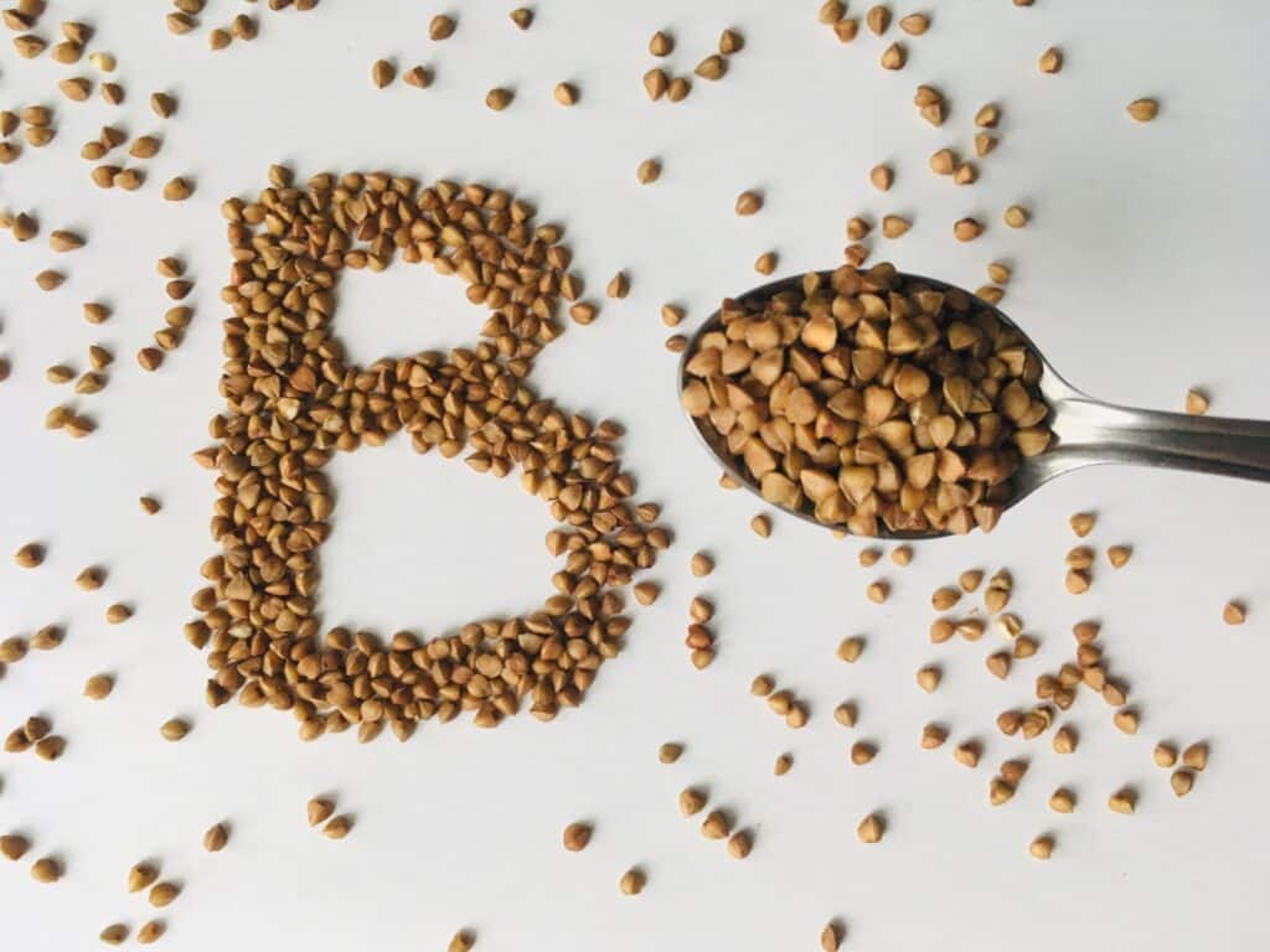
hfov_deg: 61.7
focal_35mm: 29
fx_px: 1064
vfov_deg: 48.2
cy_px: 476
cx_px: 635
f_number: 2.2
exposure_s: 1/33
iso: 50
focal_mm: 4.15
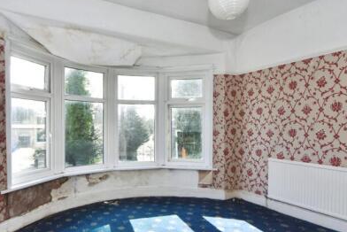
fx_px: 241
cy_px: 143
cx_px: 155
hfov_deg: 71.3
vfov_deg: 50.9
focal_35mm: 25
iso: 800
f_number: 14
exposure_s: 1/125
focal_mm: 15
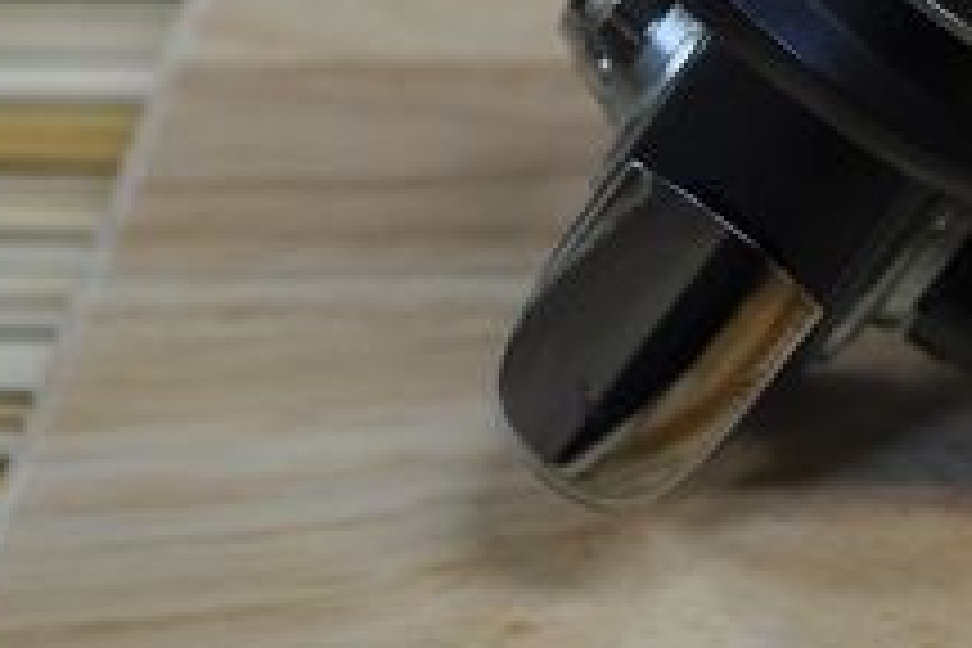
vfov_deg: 9.0
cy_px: -14
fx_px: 4104
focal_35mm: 152
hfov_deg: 13.1
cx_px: 1242
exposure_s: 1/60
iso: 1000
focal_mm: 34
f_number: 5
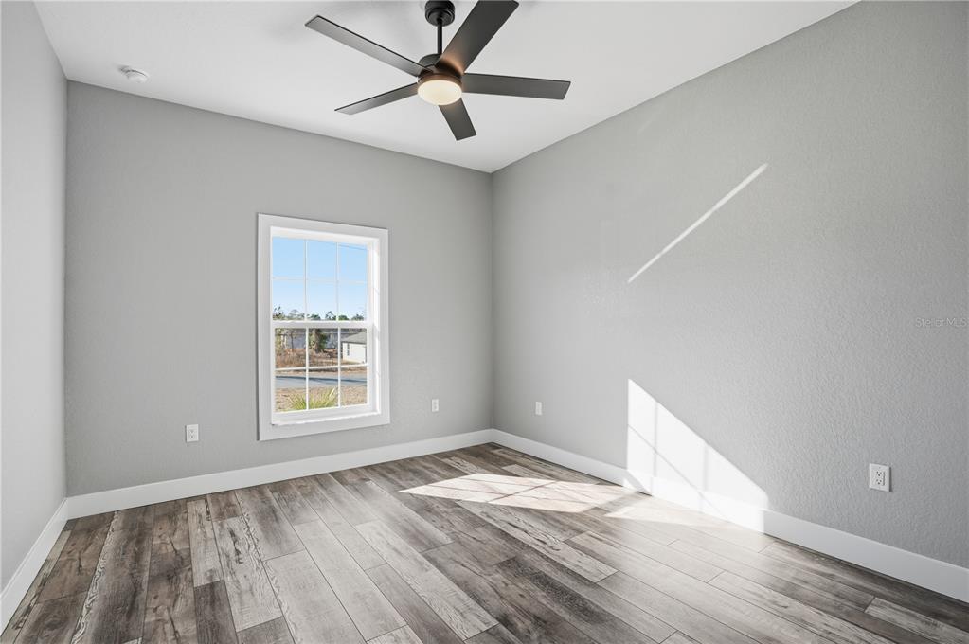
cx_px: 484
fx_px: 430
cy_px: 322
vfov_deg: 73.6
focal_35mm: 16
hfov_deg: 96.8
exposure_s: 1/500
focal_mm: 16
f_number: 5
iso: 800
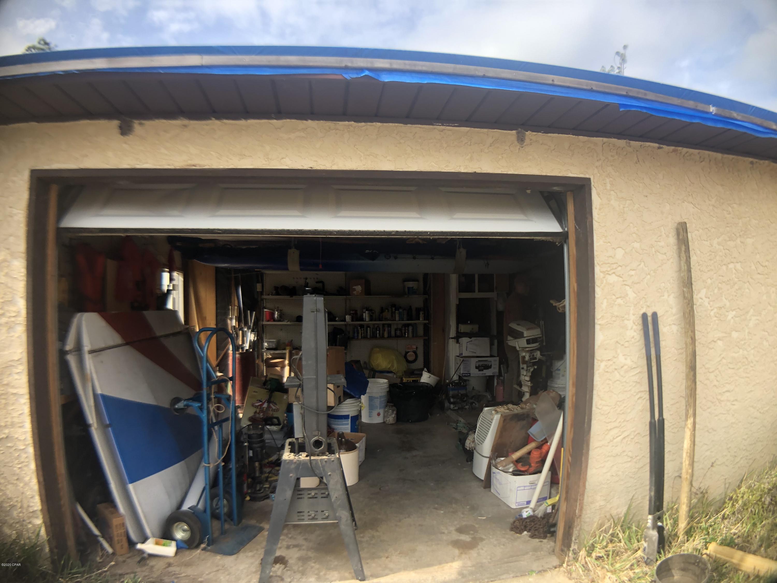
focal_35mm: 28
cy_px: 292
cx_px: 388
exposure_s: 1/428
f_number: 1.8
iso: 20
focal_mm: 3.99
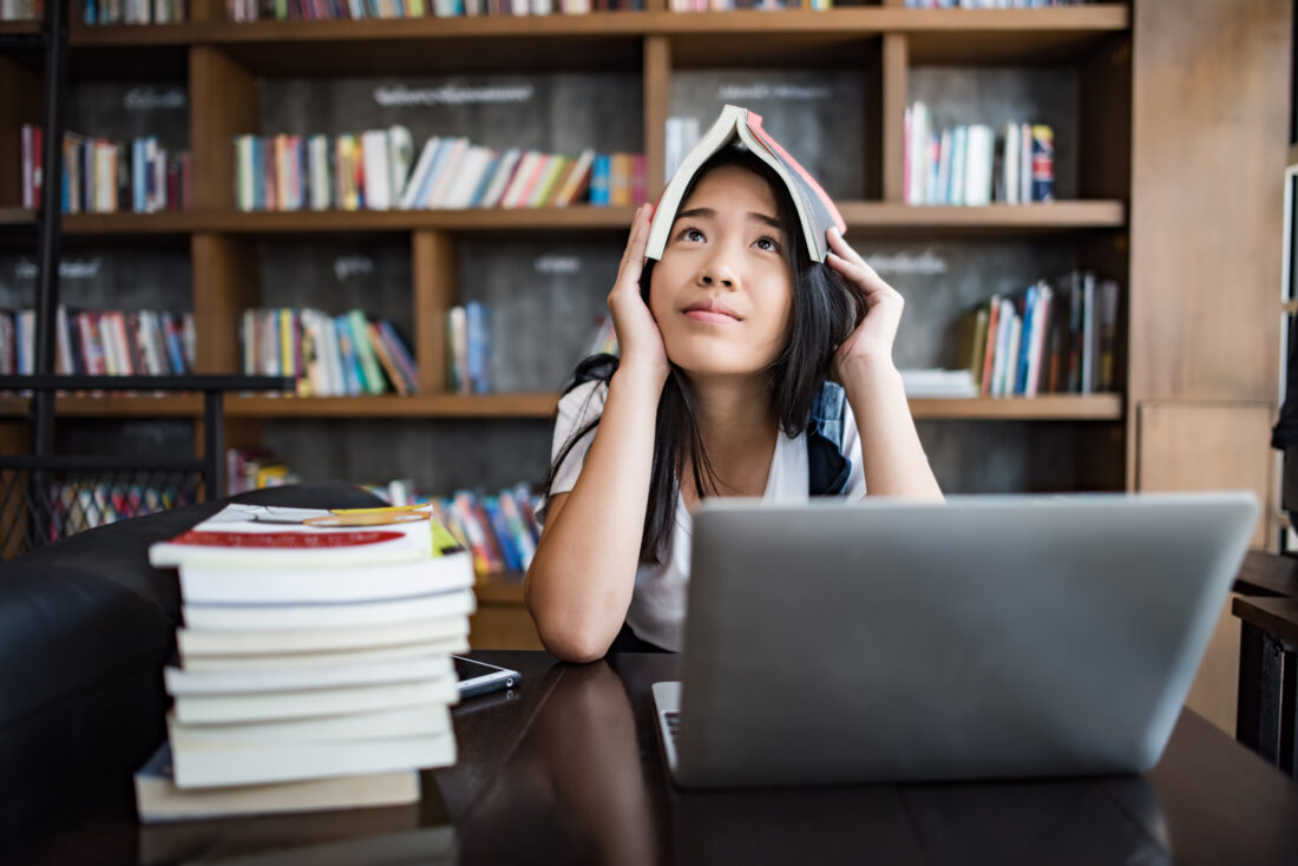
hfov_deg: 65.5
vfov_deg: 46.4
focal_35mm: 28
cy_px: 433
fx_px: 1010
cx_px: 649
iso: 100
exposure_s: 1/250
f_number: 1.8
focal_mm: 28
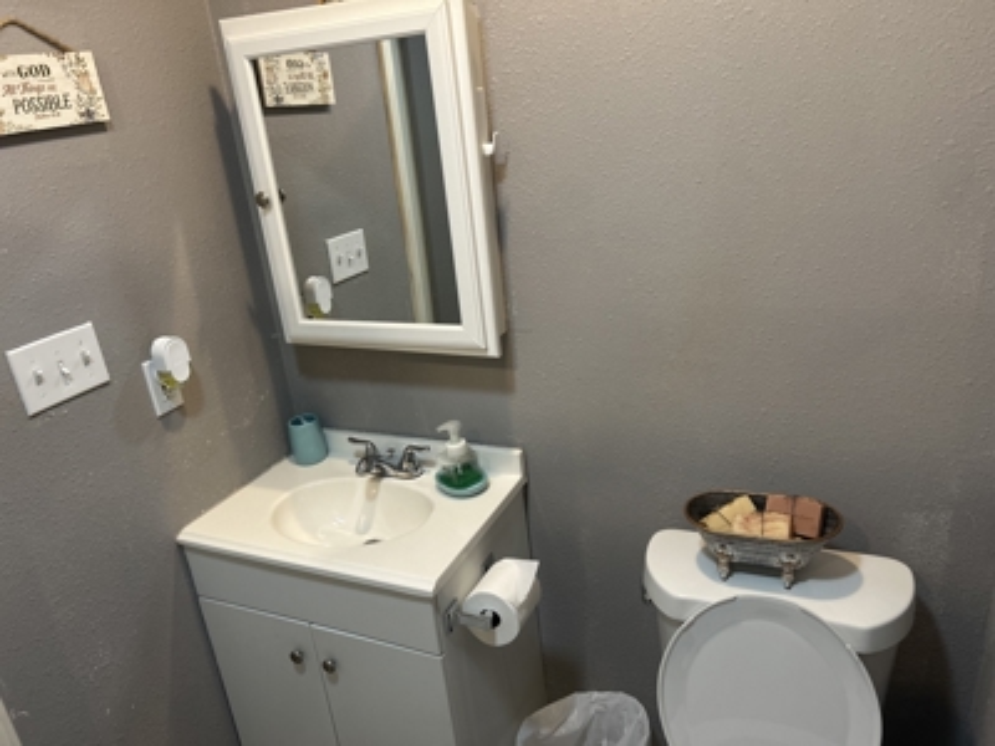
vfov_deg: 53.1
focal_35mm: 26
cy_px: 373
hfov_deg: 67.3
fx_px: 747
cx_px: 498
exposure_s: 1/60
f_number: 1.5
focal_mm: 5.7
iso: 125
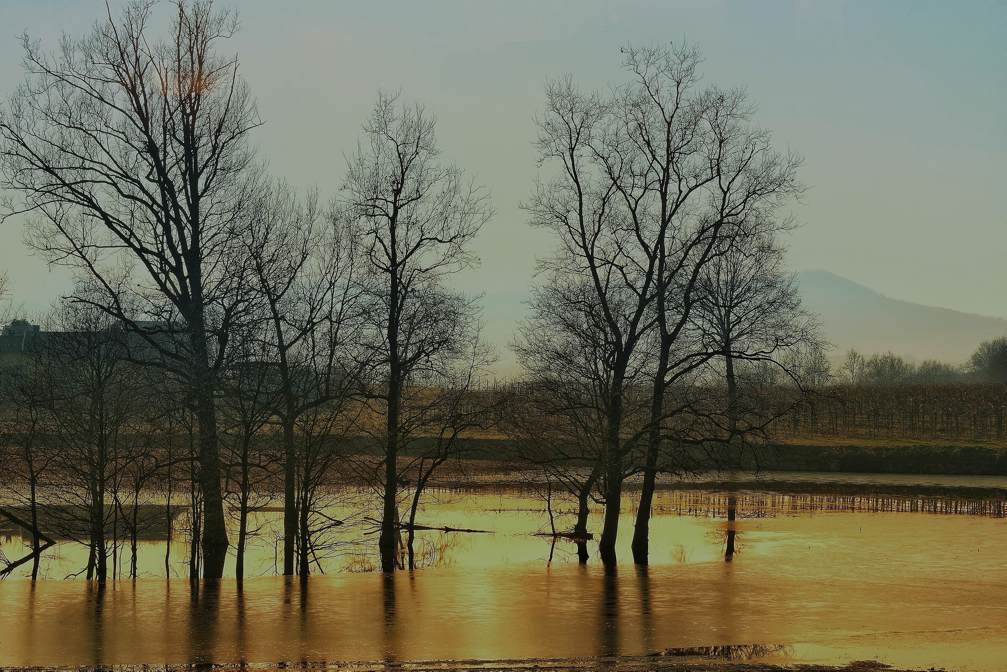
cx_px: 504
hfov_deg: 22.9
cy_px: 336
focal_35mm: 89
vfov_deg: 15.4
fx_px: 2489
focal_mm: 59.6
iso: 320
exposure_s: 1/125
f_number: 14
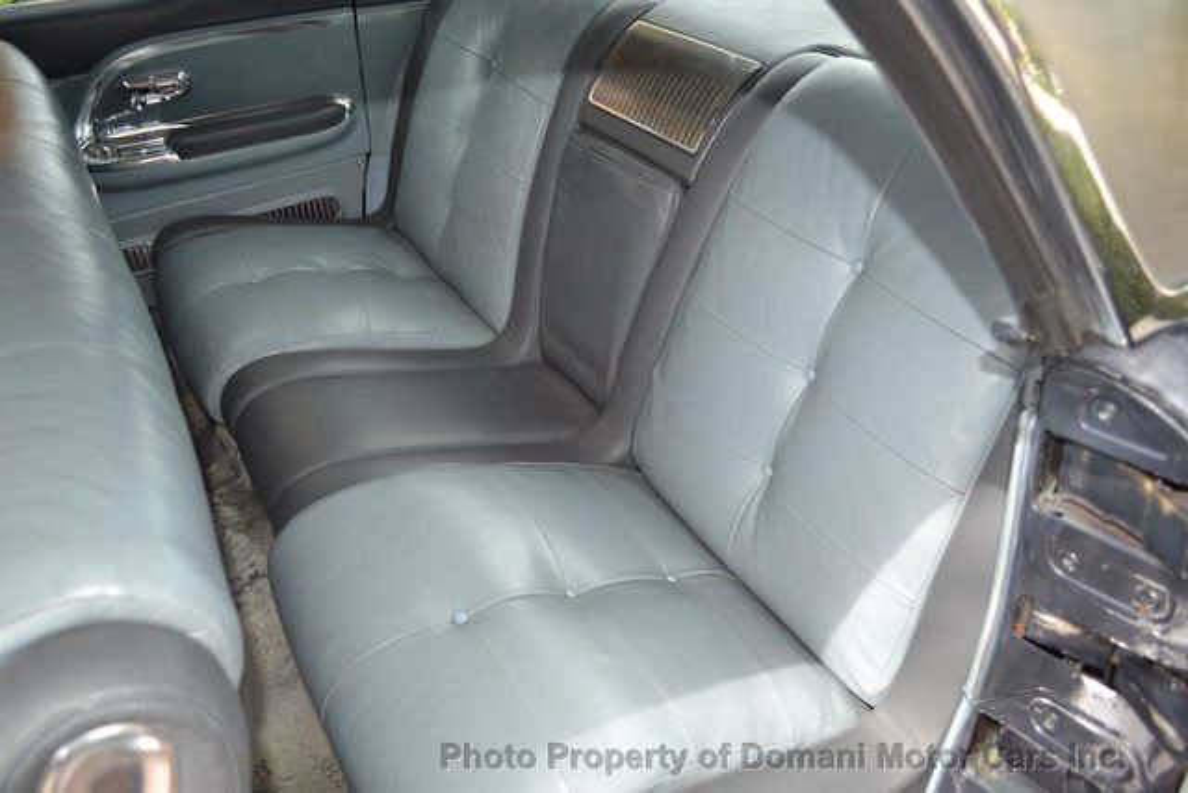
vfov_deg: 48.0
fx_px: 891
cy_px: 396
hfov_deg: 67.4
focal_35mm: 27
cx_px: 594
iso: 160
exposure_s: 1/200
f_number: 3.5
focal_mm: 18
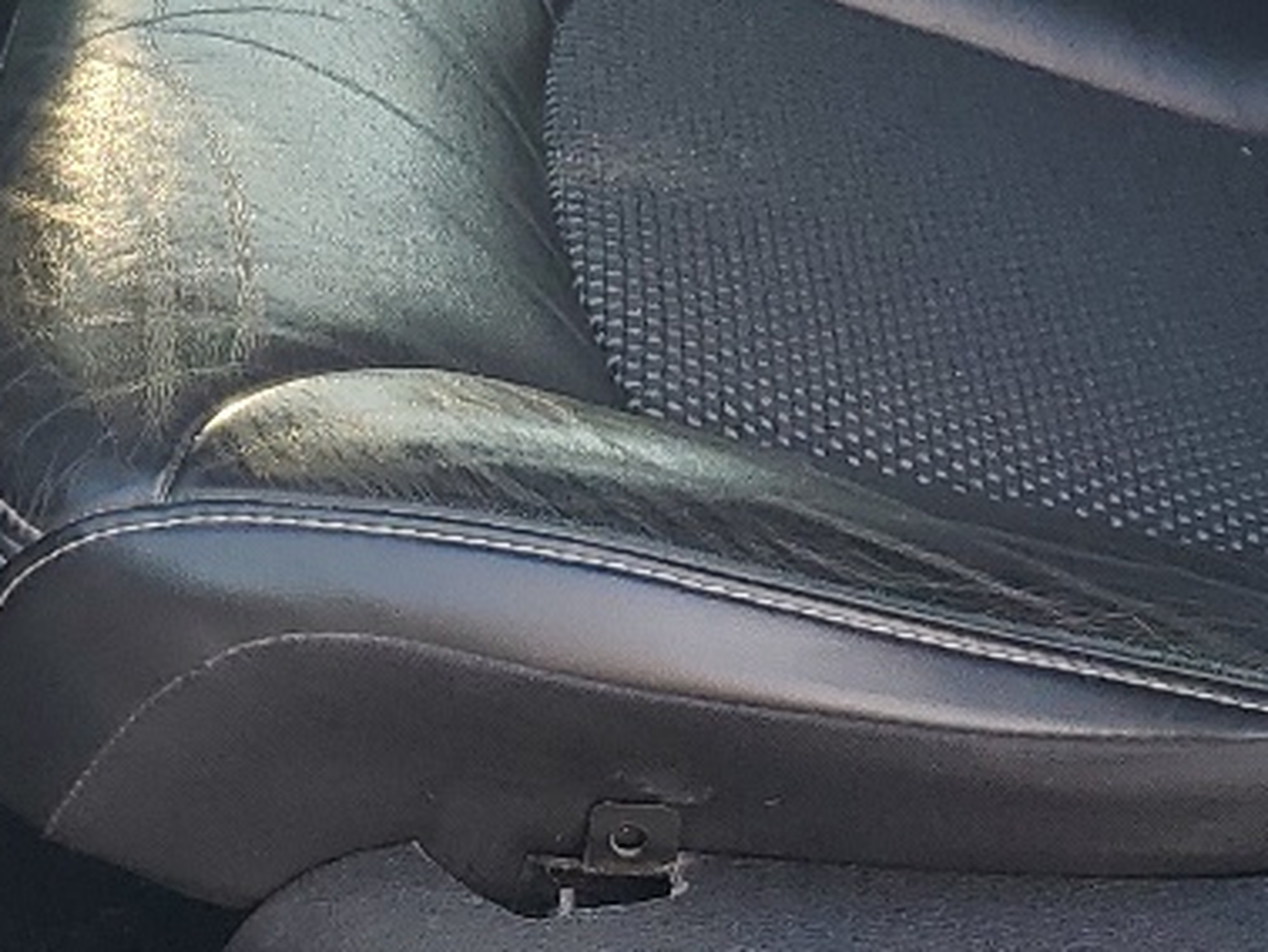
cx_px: 275
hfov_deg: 17.7
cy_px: -536
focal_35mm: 110
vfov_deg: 12.7
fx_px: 4032
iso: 50
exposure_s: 1/169
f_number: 1.5
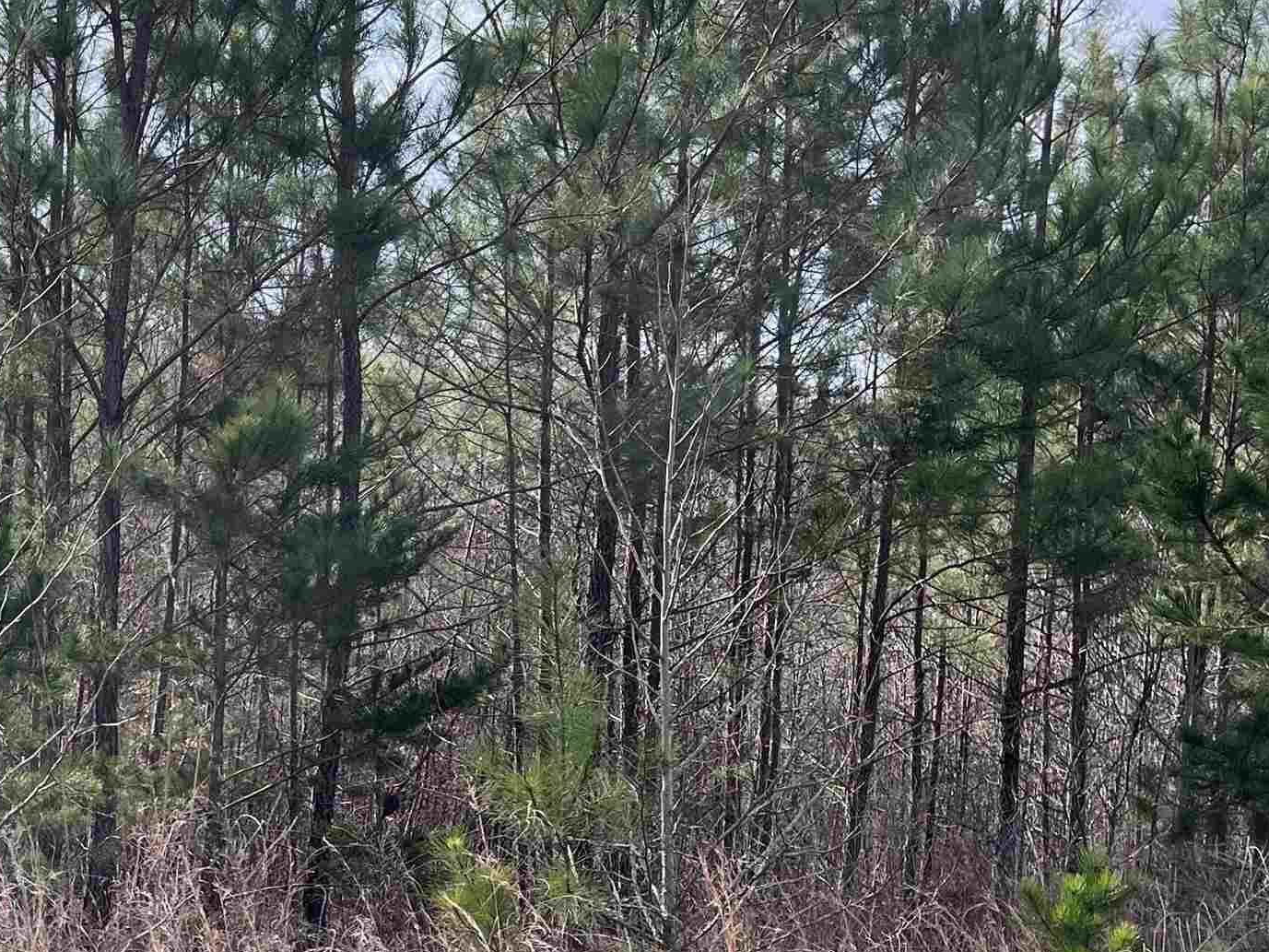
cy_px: 663
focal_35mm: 58
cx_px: -27
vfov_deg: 25.1
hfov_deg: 30.6
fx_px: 2126
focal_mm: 5.1
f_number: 1.6
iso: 50
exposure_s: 1/1279
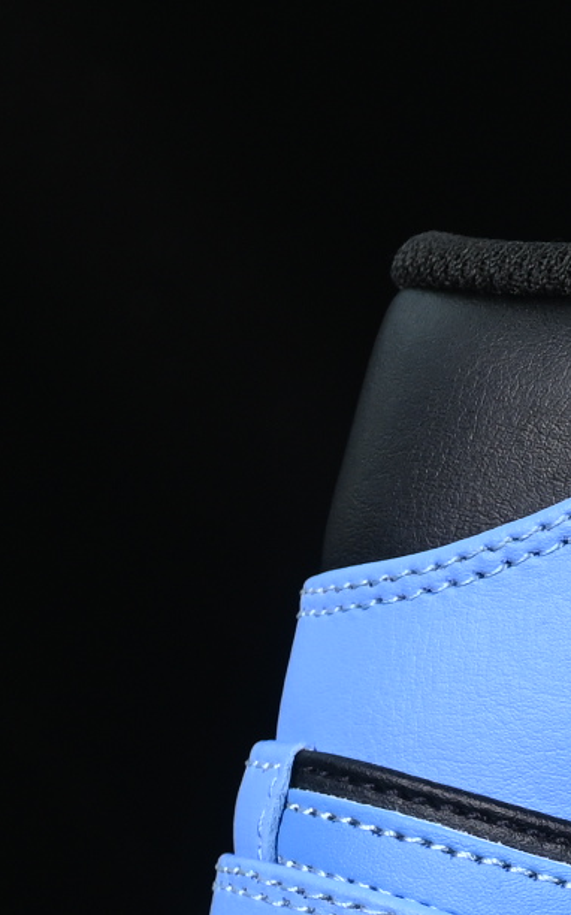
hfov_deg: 3.7
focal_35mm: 348
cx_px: 1665
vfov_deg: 6.0
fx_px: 8673
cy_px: 825
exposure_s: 1/60
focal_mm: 50
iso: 160
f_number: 7.1
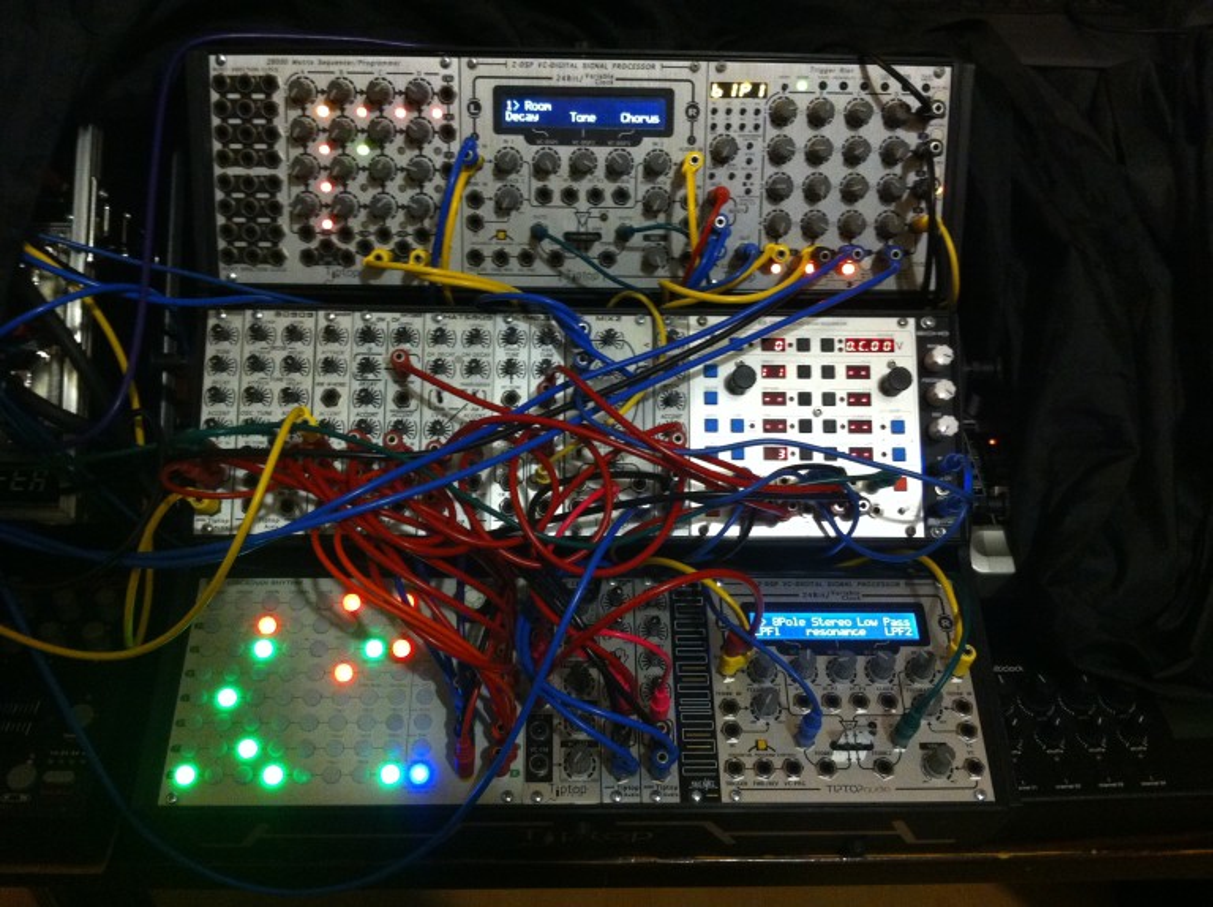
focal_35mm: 35
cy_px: 454
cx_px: 606
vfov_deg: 40.6
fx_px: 1225
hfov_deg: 52.7
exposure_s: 1/15
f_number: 2.8
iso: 400
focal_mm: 3.85
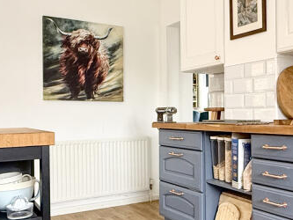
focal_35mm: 43
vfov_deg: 33.6
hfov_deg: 43.1
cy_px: 120
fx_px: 364
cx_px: 200
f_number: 2.2
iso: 250
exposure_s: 1/99
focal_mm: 2.22
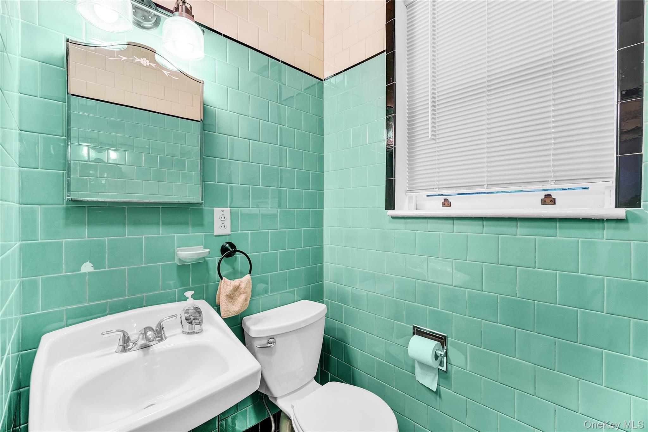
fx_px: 270
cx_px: 324
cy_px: 216
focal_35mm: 15
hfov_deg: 100.4
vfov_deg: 77.3
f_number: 8
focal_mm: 10
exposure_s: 1/25
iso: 320
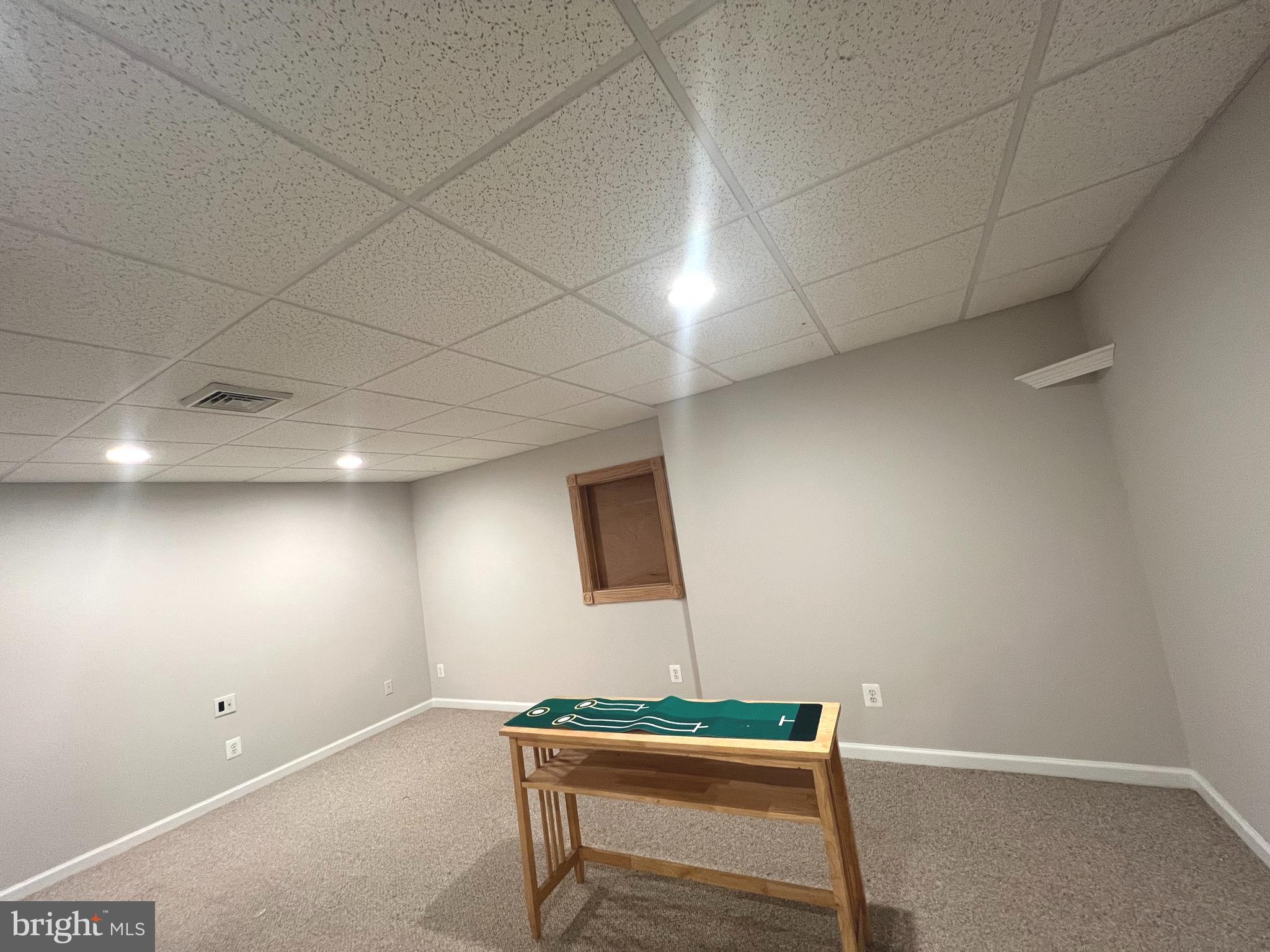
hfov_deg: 106.2
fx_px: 477
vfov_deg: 89.9
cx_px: 635
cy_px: 476
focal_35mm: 13
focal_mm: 1.57
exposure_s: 1/60
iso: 250
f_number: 1.8
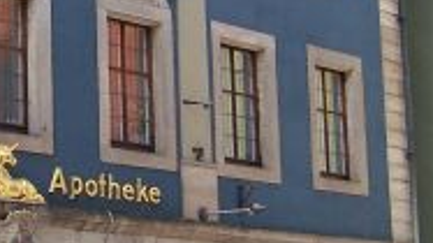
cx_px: -28
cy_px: 12
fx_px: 1538
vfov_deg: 9.0
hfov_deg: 15.6
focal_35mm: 134
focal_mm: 6
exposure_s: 1/500
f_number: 3
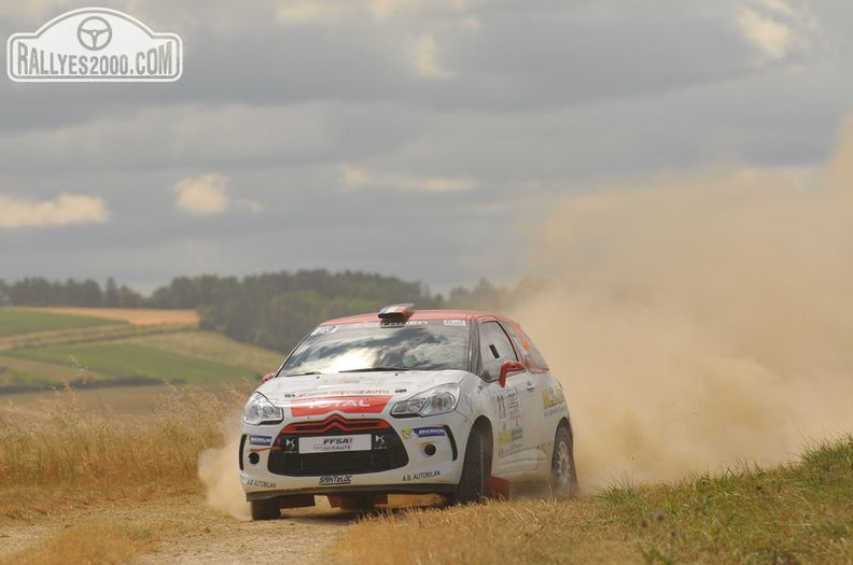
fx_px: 10643
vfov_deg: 3.0
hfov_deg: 4.6
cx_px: 426
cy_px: 282
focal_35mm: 450
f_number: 10
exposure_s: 1/800
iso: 200
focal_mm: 300
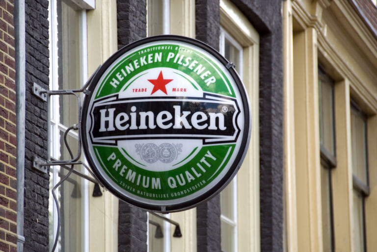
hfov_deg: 9.1
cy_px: 126
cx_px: 188
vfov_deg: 6.1
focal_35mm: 225
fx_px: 2359
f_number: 5.6
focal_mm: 150
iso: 125
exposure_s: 1/80
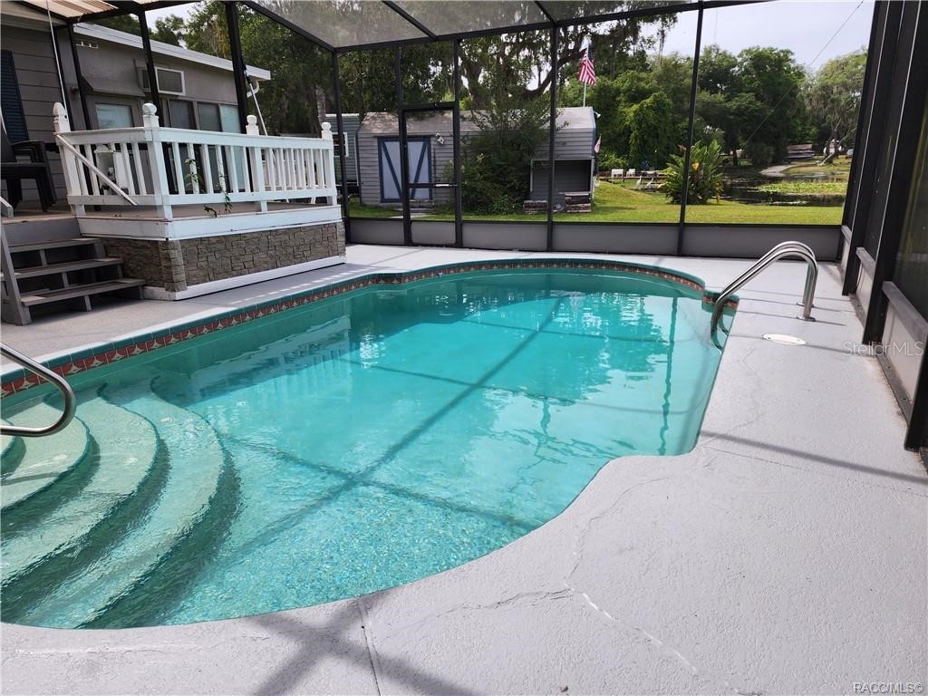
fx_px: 617
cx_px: 464
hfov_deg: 73.9
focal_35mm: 23
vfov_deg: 58.9
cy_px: 348
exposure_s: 1/616
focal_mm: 6.4
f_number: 1.8
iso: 12
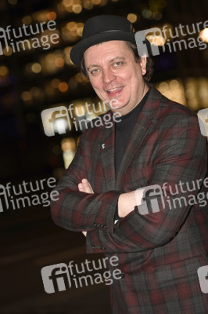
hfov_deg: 14.4
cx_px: 104
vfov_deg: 21.5
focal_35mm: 95
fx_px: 825
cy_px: 157
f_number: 3.5
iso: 640
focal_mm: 95
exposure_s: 1/125
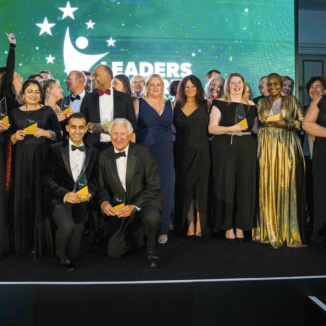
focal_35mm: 35
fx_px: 373
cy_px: 179
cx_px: 127
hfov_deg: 46.9
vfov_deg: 47.2
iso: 4000
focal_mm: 24
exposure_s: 1/200
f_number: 4.5
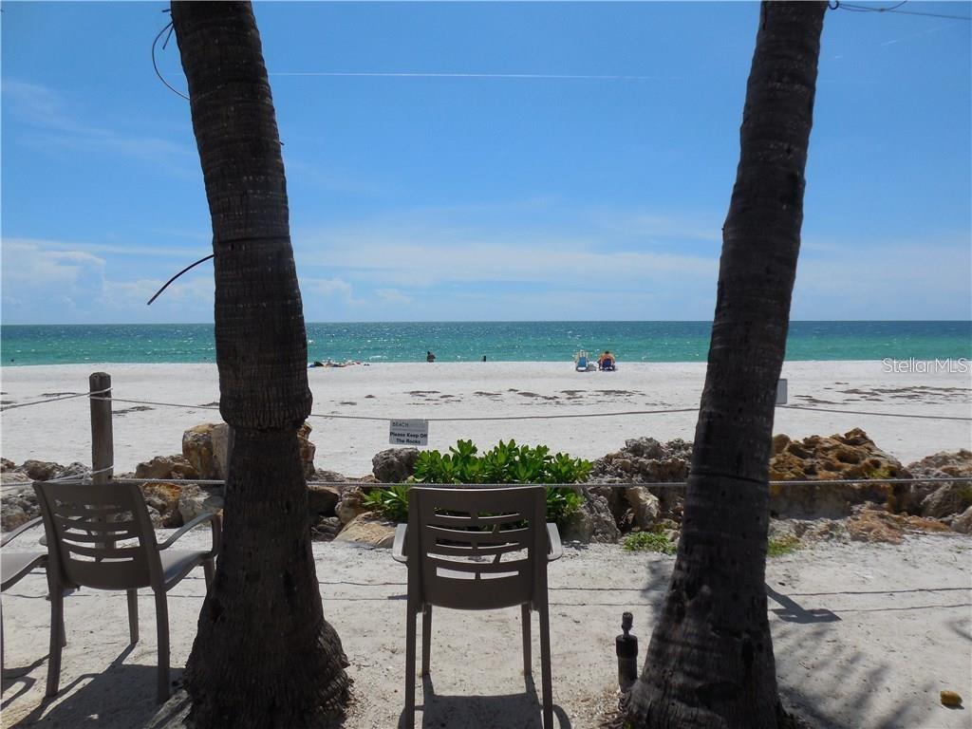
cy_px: 364
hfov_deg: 67.3
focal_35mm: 26
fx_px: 730
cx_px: 486
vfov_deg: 53.1
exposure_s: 1/320
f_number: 11.5
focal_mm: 4.6
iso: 125
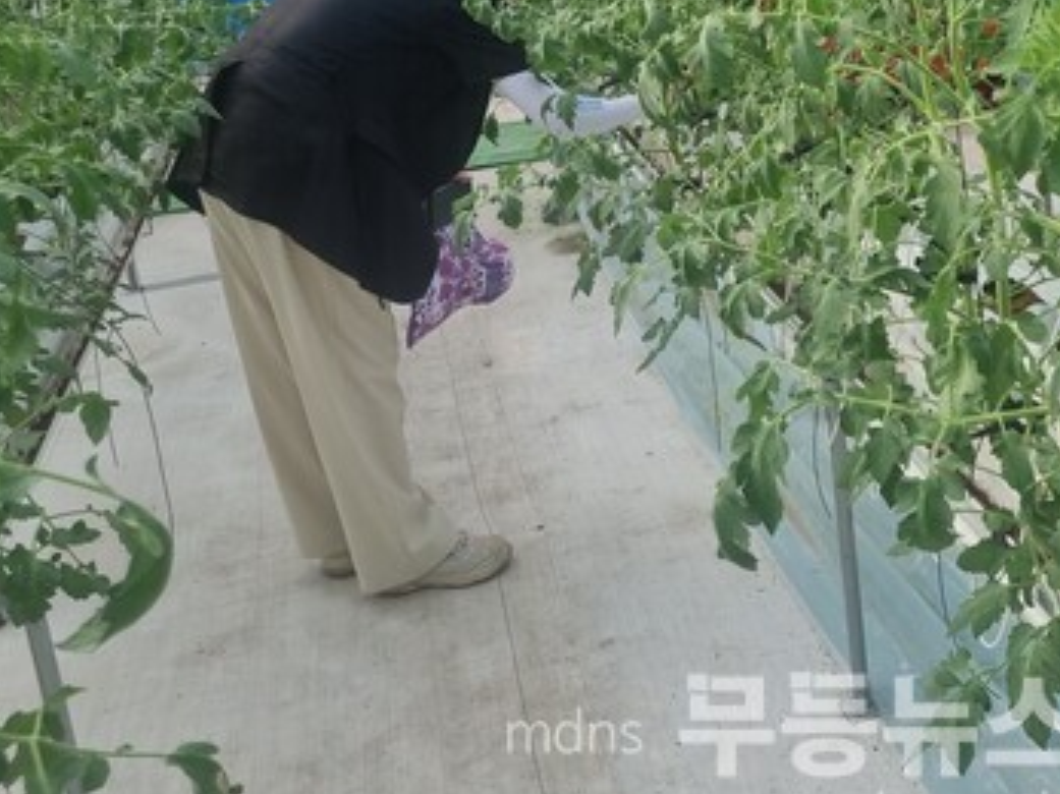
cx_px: 751
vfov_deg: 31.6
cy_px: 195
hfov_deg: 41.2
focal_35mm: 45
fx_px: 1377
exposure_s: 1/958
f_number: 1.8
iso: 50
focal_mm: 5.4
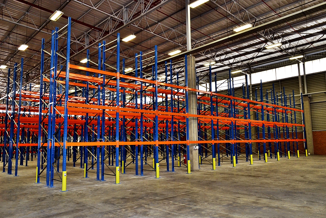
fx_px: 245
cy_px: 109
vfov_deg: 47.9
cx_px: 163
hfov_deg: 67.4
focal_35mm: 27
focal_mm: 18
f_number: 8
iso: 800
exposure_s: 1/60
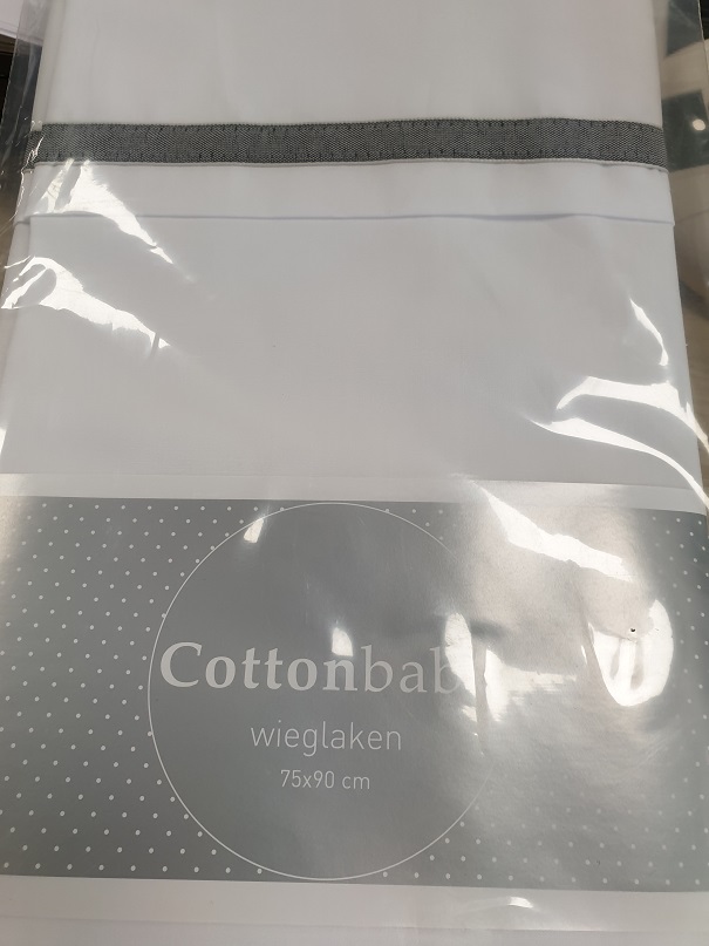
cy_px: 473
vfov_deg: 67.3
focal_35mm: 26
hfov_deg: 53.1
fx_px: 710
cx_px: 354
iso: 80
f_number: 2.4
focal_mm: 4.3
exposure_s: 1/50
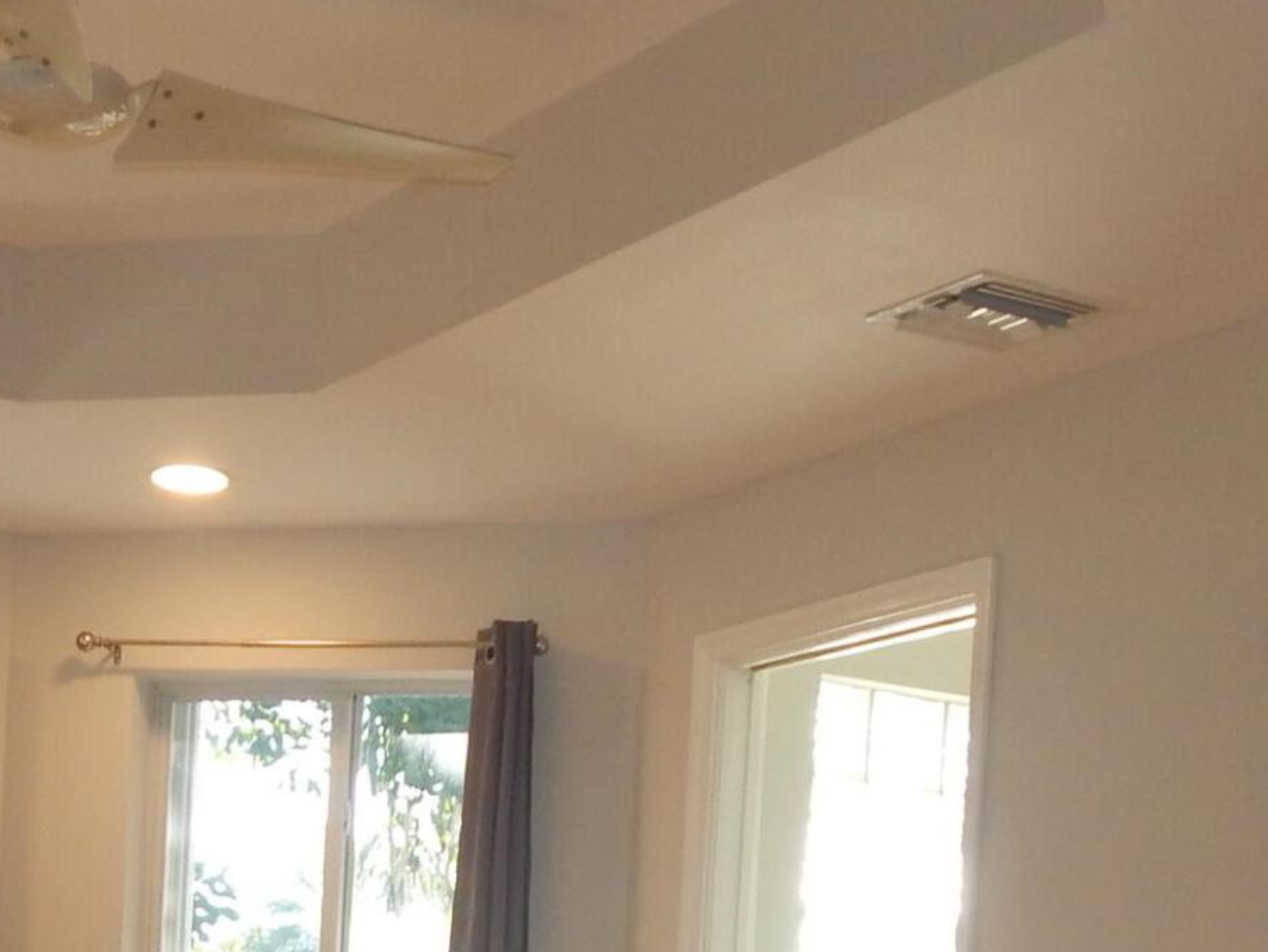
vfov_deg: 15.2
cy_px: 1499
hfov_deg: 21.7
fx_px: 3261
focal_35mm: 89
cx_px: 253
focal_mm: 5.1
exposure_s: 1/60
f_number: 3.2
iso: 125
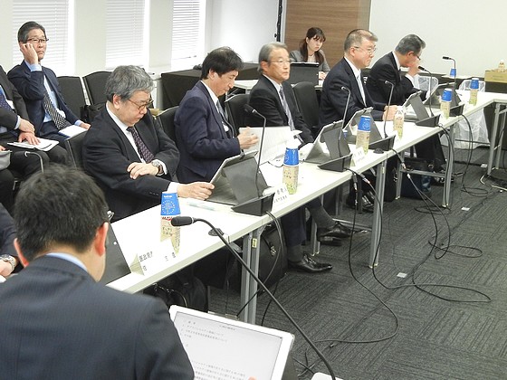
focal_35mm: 39
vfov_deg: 36.8
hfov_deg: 47.9
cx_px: 254
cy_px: 190
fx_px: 571
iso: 400
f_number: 3.7
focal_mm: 7.1
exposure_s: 1/19
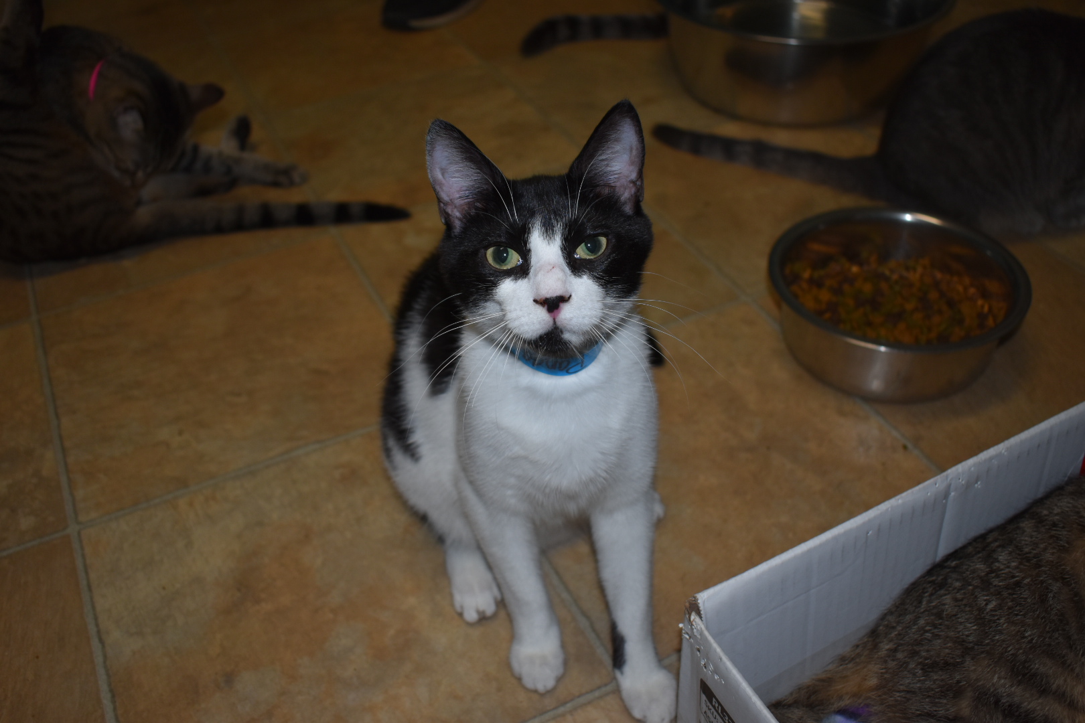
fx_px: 1085
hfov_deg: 53.1
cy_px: 362
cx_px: 542
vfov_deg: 36.9
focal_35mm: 36
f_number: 3.8
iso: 360
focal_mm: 24
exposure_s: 1/125
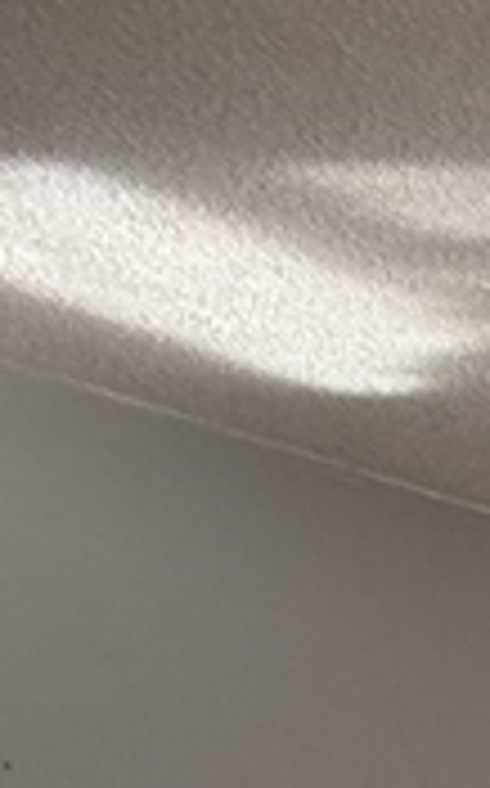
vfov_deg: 17.8
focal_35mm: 87
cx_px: 1964
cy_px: 1508
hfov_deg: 8.2
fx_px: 1863
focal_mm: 2.22
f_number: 2.2
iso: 64
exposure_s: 1/99
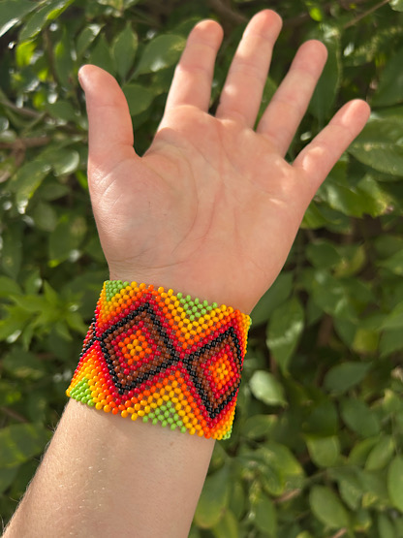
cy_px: 269
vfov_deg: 67.3
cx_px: 202
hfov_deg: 53.0
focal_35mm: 26
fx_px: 404
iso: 50
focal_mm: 5.7
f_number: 1.5
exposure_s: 1/2299
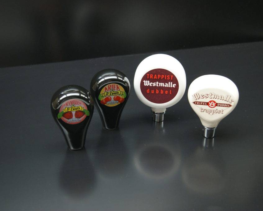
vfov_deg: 29.7
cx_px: 129
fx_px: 397
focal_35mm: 51
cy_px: 106
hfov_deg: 36.6
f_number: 4.5
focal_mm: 30
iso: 400
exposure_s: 1/15
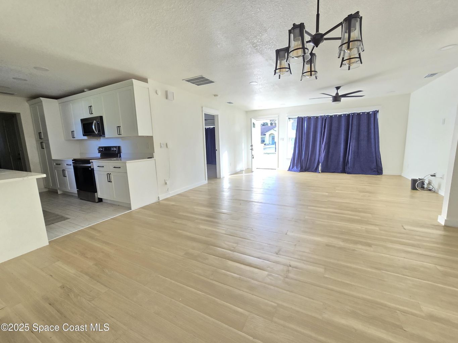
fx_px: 172
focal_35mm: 13
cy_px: 172
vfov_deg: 89.9
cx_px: 229
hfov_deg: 106.2
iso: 125
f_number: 2.2
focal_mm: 2.2
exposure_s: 1/60
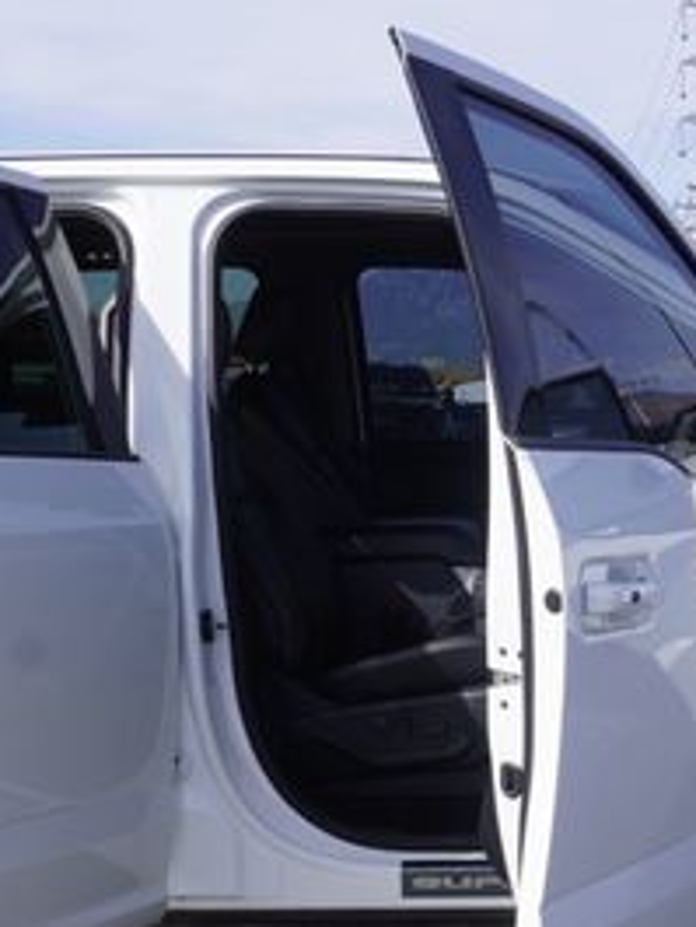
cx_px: 553
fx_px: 1960
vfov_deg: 26.3
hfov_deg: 19.9
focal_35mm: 73
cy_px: 686
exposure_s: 1/160
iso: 100
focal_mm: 21
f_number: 10
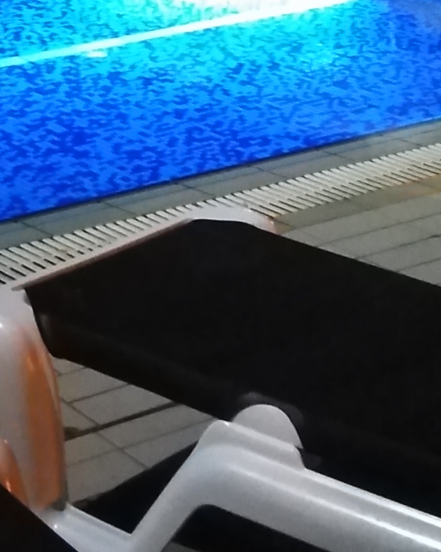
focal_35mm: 102
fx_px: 1664
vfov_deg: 16.8
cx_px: 325
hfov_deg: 15.0
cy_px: -317
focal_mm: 3.6
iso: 4965
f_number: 1.8
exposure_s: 1/14.3
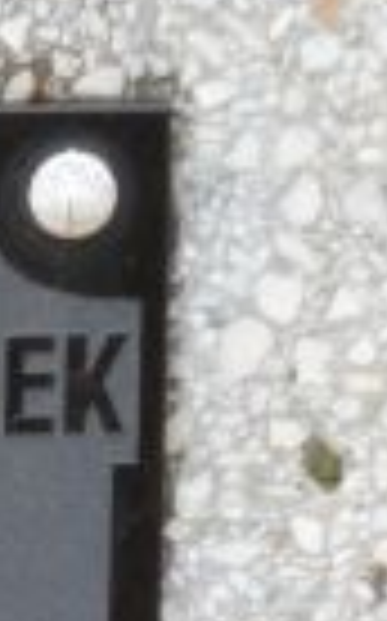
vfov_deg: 2.9
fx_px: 12226
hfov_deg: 1.8
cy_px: 580
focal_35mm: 723
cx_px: -958
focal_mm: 24.1
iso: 100
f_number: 4.5
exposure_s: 1/40
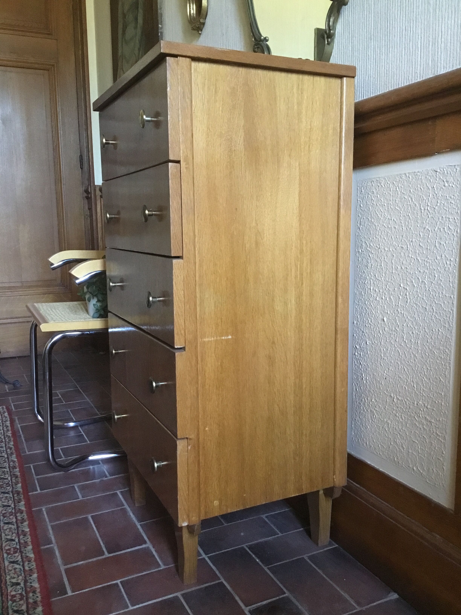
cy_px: 308
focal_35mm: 31
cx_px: 230
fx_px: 550
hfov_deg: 45.4
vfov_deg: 58.4
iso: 250
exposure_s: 1/17
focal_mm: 3.3
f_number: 2.4
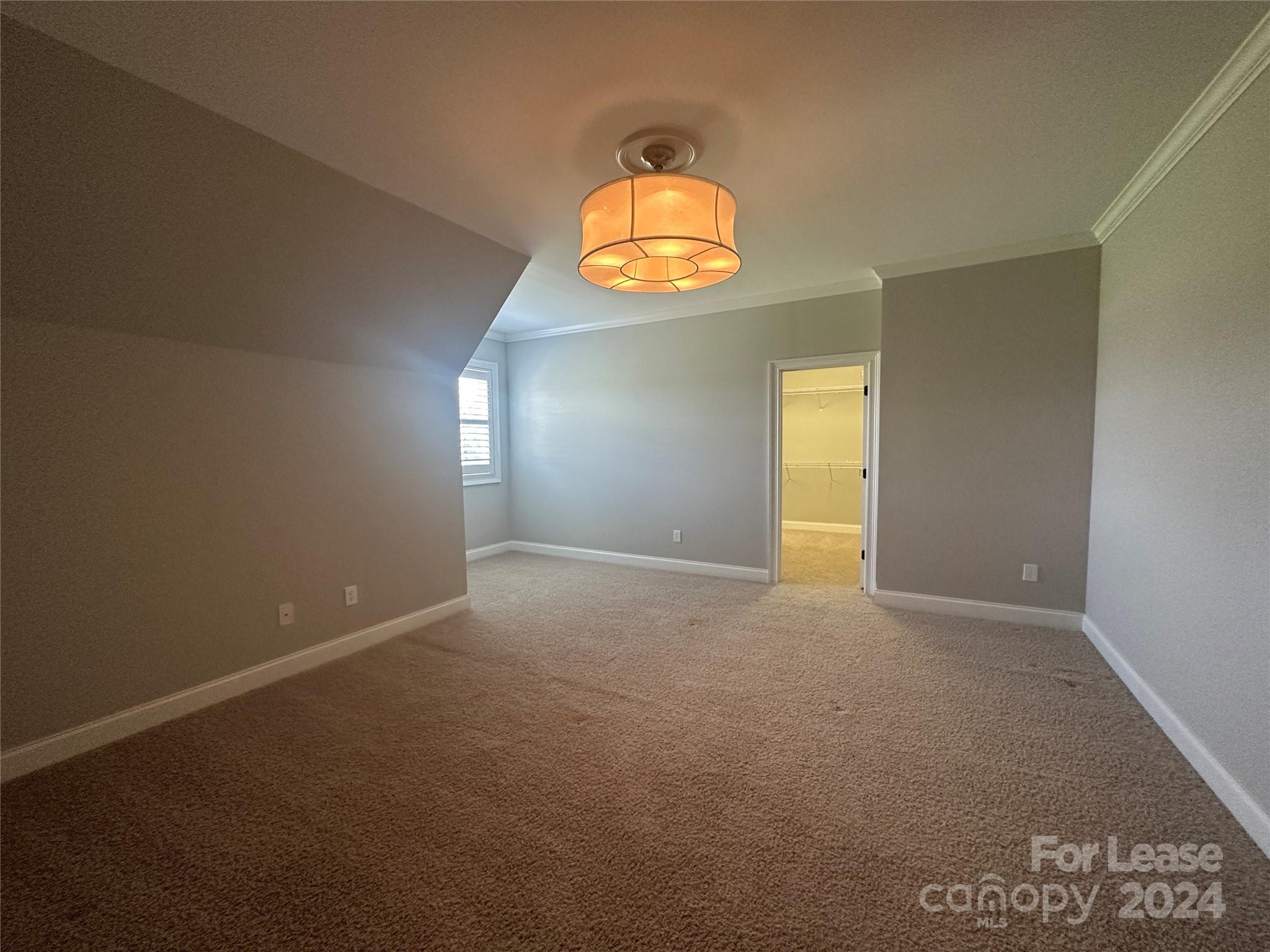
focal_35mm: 14
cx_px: 635
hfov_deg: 102.1
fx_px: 514
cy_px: 476
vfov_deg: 85.7
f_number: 2.2
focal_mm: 2.22
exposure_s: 1/120
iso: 250
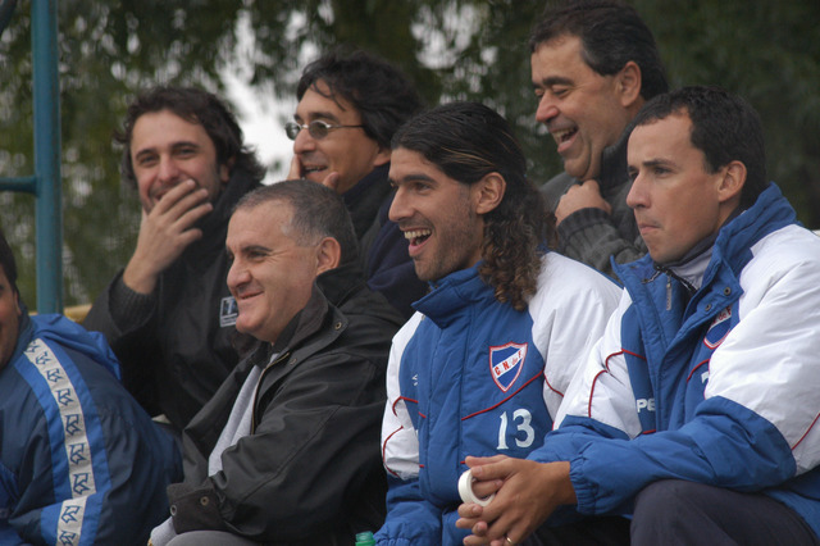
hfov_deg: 4.6
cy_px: 273
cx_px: 410
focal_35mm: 450
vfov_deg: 3.1
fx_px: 10244
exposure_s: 1/320
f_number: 2.8
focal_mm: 300
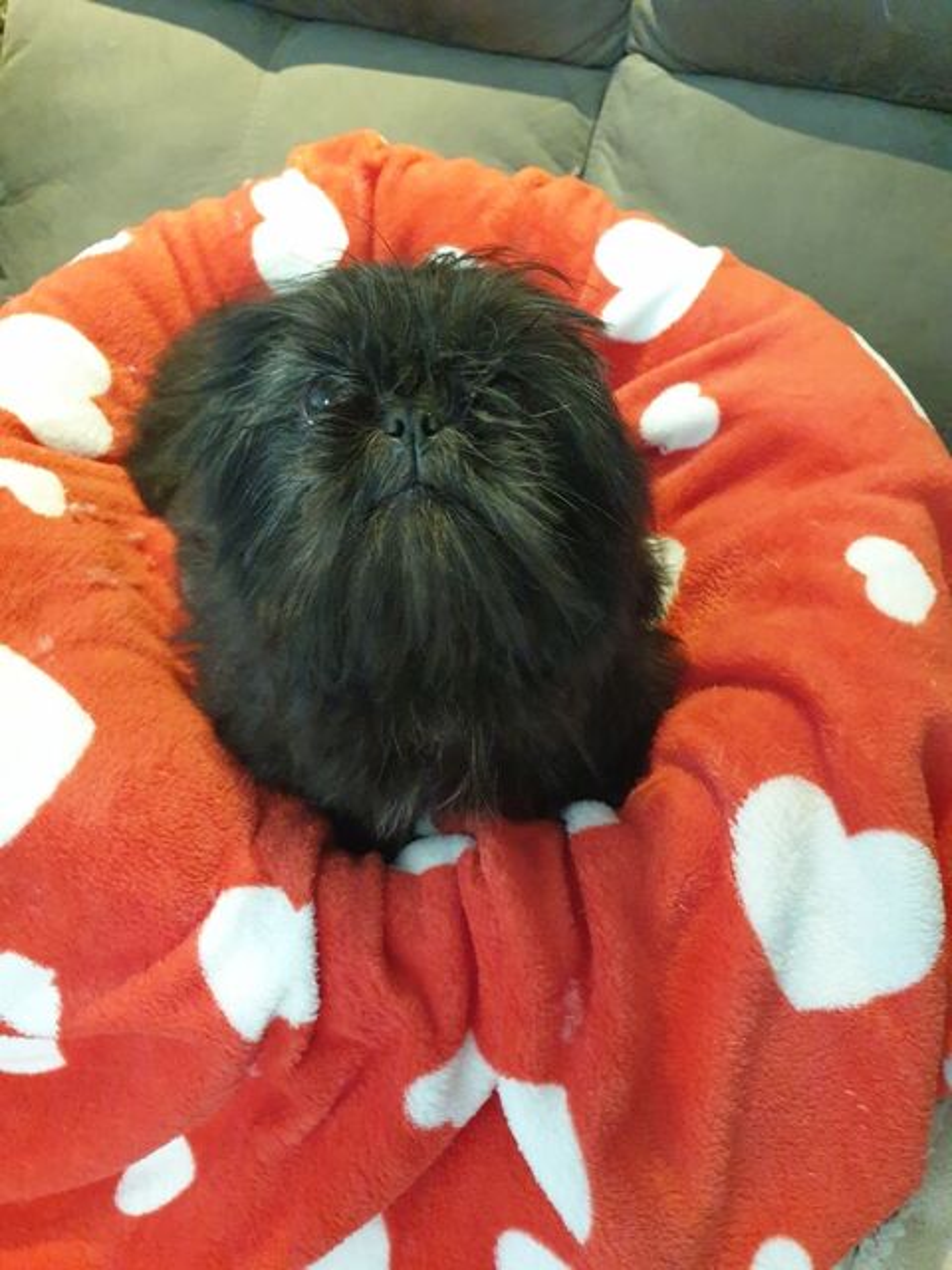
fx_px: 953
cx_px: 476
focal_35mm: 26
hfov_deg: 53.1
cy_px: 635
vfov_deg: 67.3
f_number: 2.4
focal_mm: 4.3
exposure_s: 1/33
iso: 800
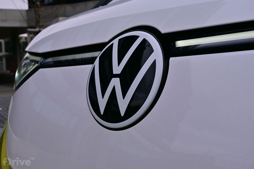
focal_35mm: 46
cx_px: 127
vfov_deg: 29.4
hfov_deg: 43.0
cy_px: 84
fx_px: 323
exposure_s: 1/250
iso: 100
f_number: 8
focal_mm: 30.5
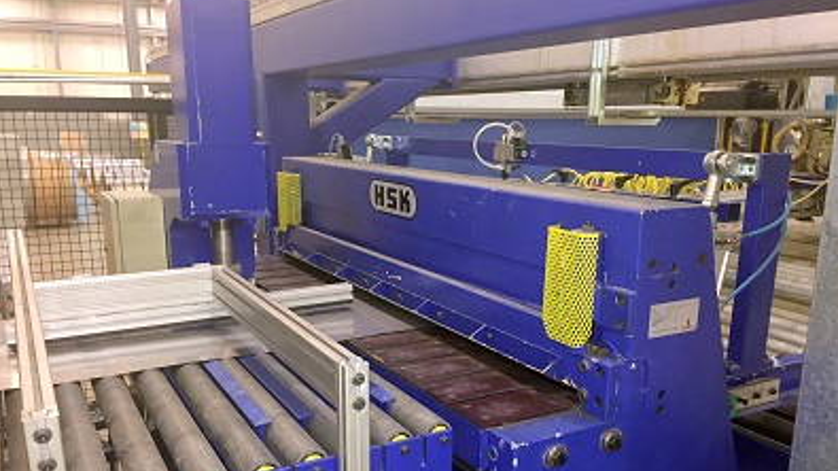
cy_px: 301
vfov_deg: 36.4
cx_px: 418
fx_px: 711
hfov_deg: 61.0
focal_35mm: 32
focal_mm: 4.15
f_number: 2.2
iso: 160
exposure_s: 1/17
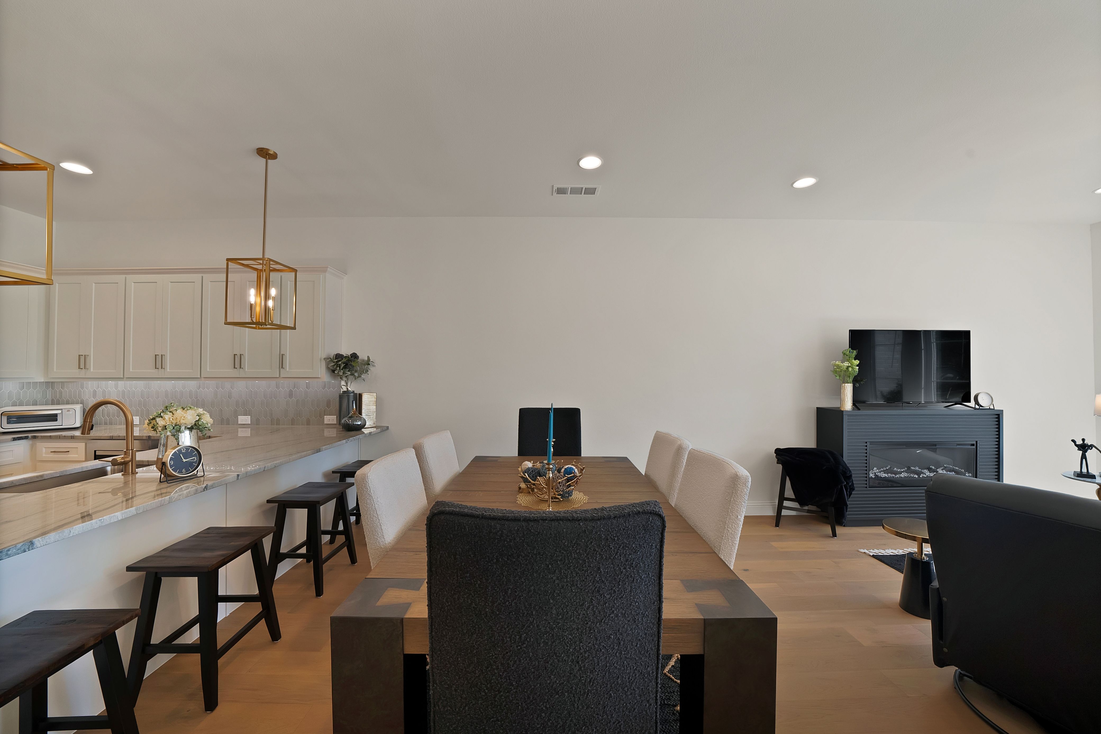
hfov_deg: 112.6
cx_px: 550
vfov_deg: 90.0
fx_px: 367
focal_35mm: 12
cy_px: 367
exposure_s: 1/8
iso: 640
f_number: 9
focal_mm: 12
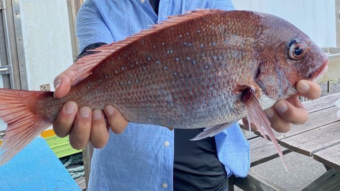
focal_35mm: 38
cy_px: 46
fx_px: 343
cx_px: 170
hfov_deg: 52.8
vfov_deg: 30.6
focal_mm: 4.25
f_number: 1.8
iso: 32
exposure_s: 1/519
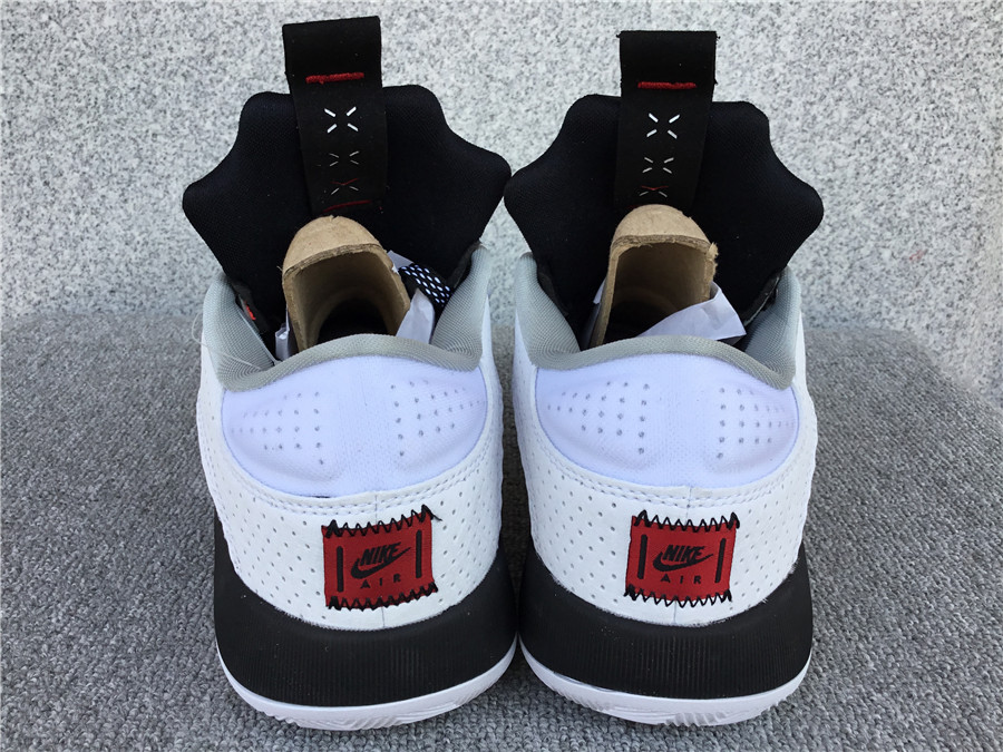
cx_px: 502
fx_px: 898
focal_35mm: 31
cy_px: 376
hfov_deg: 58.4
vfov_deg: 45.4
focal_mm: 3.3
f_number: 2.4
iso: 25
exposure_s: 1/236
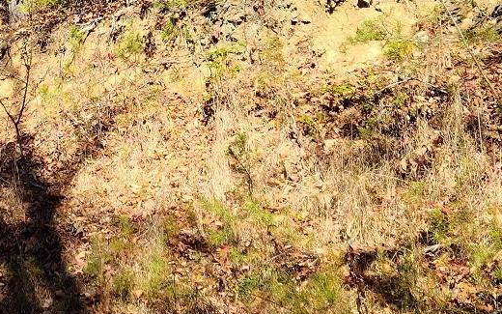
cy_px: -46
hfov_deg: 16.4
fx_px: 1601
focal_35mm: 117
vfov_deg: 11.0
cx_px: -222
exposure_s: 1/339
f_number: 2
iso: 25
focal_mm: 5.9
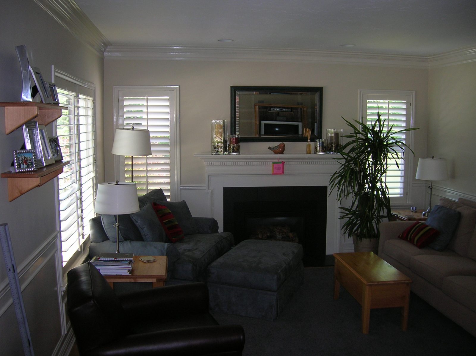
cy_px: 178
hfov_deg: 54.0
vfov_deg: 41.7
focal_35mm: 34
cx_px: 238
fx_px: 467
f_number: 2.9
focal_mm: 5.7
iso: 50
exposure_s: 1/30
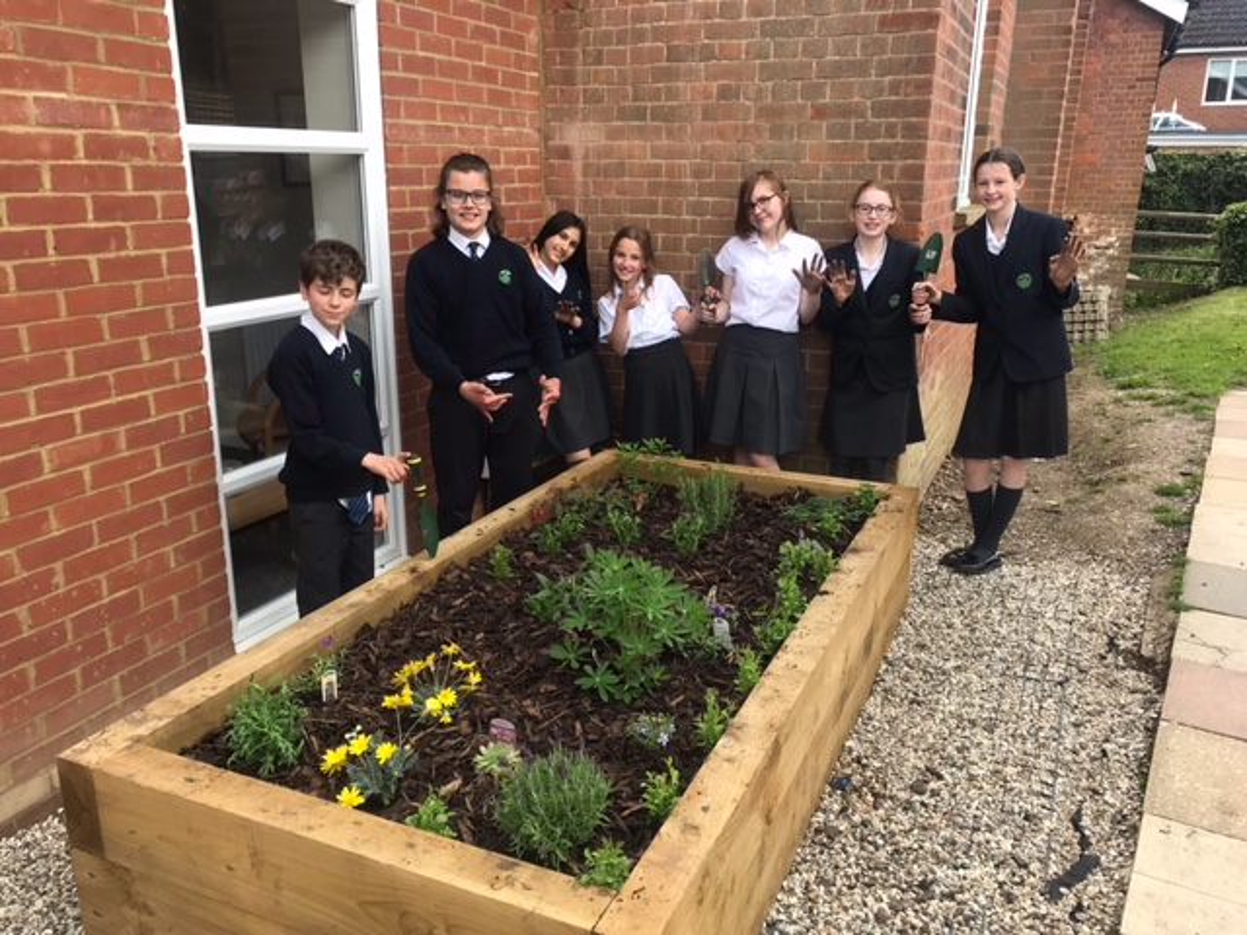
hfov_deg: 63.4
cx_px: 624
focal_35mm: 28
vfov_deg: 49.7
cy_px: 468
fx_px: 1009
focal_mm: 3.99
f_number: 1.8
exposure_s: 1/274
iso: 20
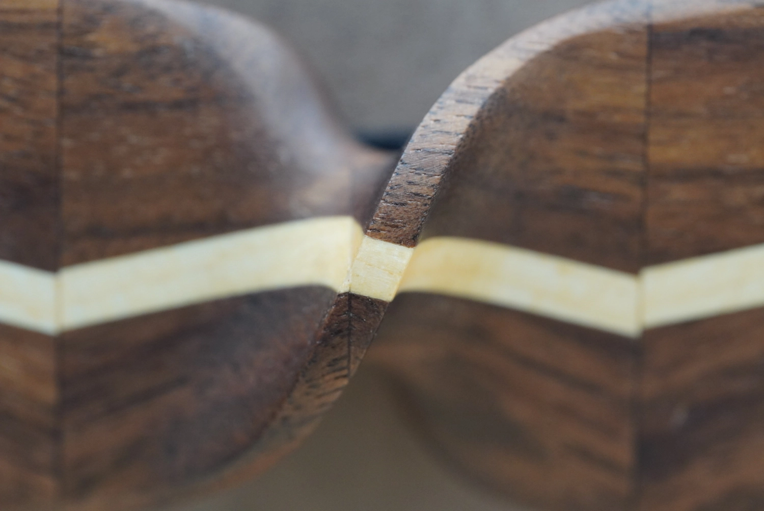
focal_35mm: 135
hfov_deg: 15.2
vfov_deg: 10.2
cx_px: 382
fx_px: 2867
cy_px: 256
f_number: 3.2
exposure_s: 1/160
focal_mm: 90
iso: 1600
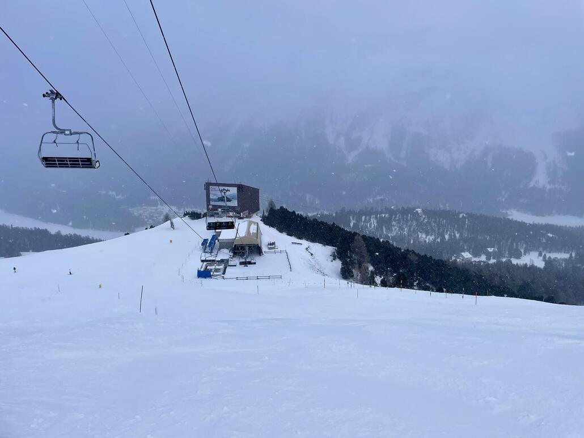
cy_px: 219
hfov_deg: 67.3
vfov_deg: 53.1
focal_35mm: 26
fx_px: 439
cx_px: 292
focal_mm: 4.2
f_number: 1.6
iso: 32
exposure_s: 1/1642
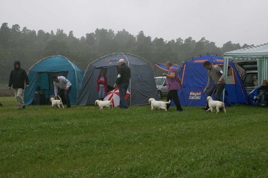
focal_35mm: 60
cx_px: 134
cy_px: 89
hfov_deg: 33.4
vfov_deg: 22.6
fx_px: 447
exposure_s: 1/100
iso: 100
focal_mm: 40
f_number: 6.3
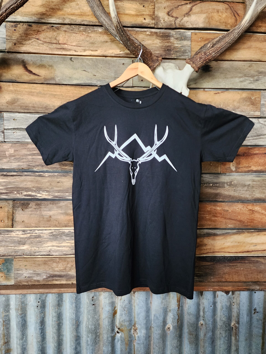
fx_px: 236
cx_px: 133
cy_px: 177
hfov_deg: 58.9
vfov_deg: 73.9
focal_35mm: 23
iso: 640
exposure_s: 1/100
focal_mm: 6.4
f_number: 1.8
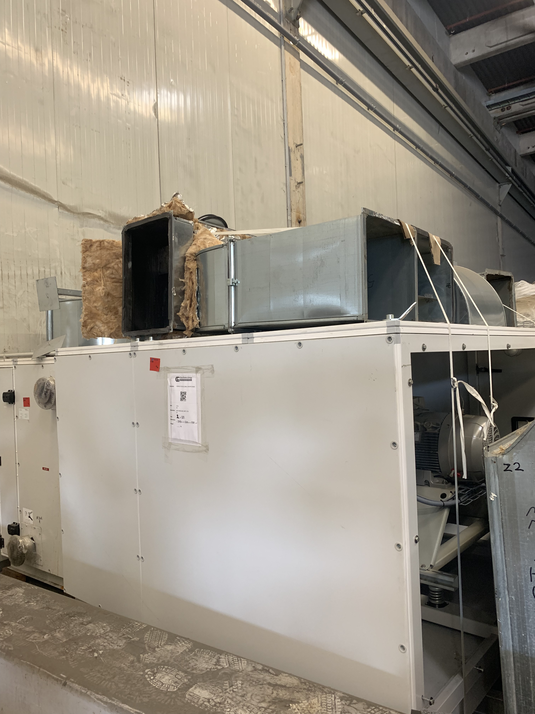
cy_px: 357
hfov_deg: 53.1
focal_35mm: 26
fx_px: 536
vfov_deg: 67.3
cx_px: 268
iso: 160
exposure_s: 1/60
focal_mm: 4.25
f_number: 1.8
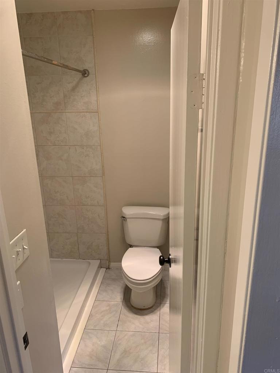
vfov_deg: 67.3
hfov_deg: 53.1
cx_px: 140
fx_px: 280
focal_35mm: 26
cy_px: 186
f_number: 1.8
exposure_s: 1/60
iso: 50
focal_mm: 4.25
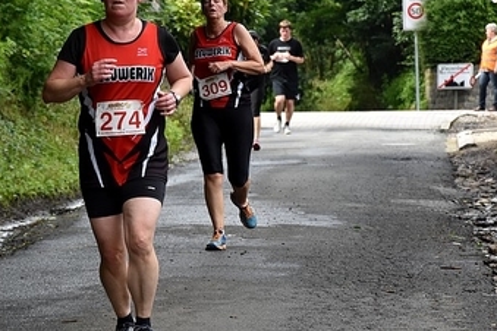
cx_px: 132
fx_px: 3850
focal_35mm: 279
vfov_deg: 4.9
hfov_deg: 7.4
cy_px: 138
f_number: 5.6
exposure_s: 1/640
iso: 800
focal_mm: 105
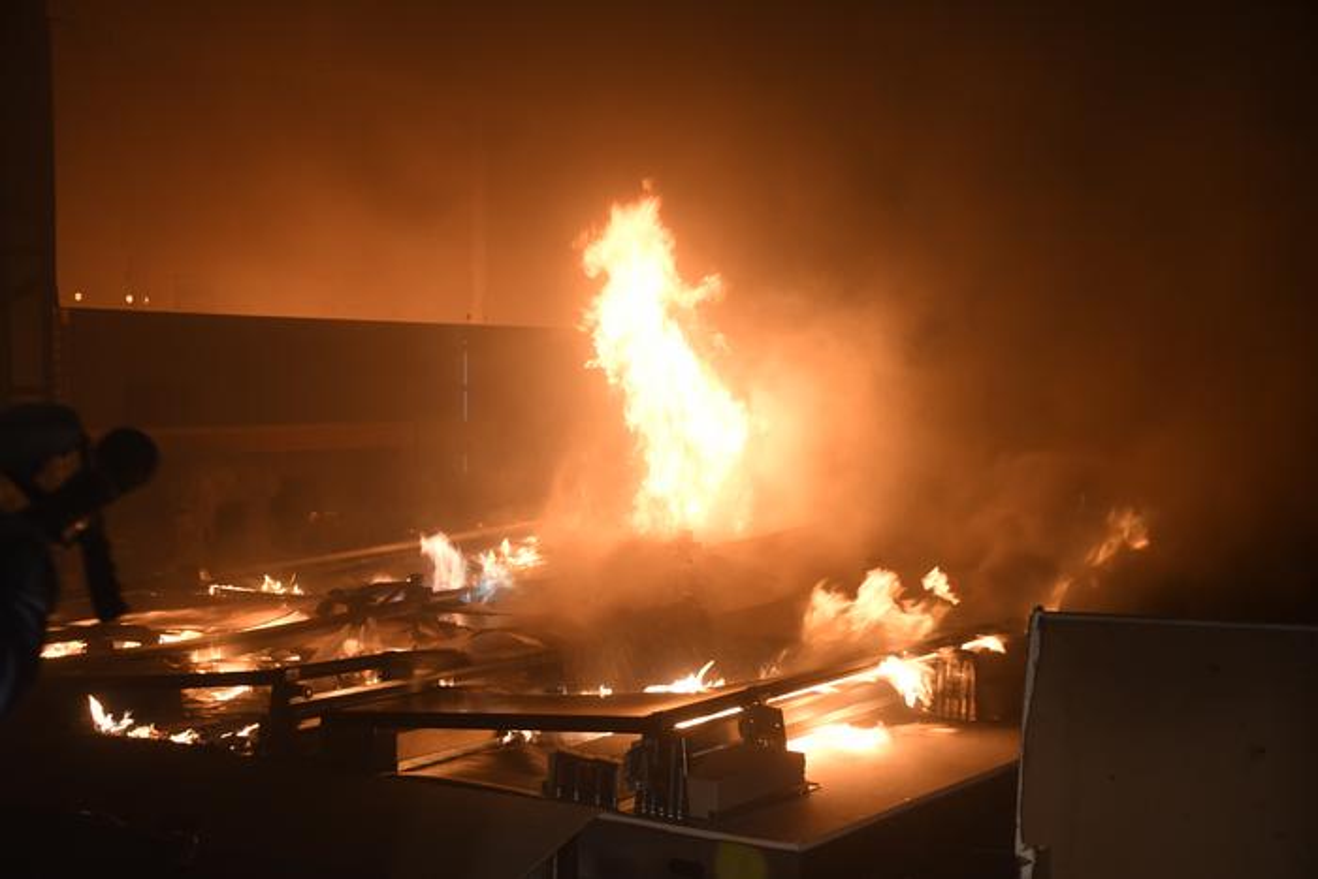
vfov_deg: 22.6
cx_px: 659
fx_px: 2197
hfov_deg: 33.4
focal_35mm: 60
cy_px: 440
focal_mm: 40
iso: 1100
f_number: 4.5
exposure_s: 1/60
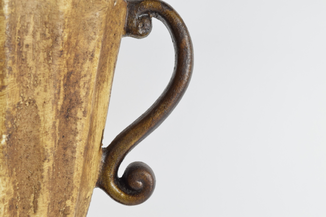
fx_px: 625
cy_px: 108
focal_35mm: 69
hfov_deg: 29.2
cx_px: 163
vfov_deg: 19.7
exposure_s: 1/125
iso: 800
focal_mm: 46
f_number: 10
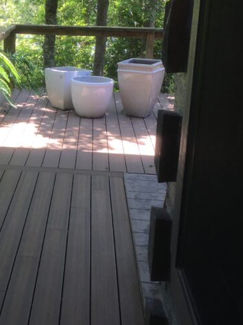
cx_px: -5
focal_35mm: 61
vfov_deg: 31.6
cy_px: 125
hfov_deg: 23.0
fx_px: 571
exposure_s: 1/149
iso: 32
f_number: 2.2
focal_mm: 4.15
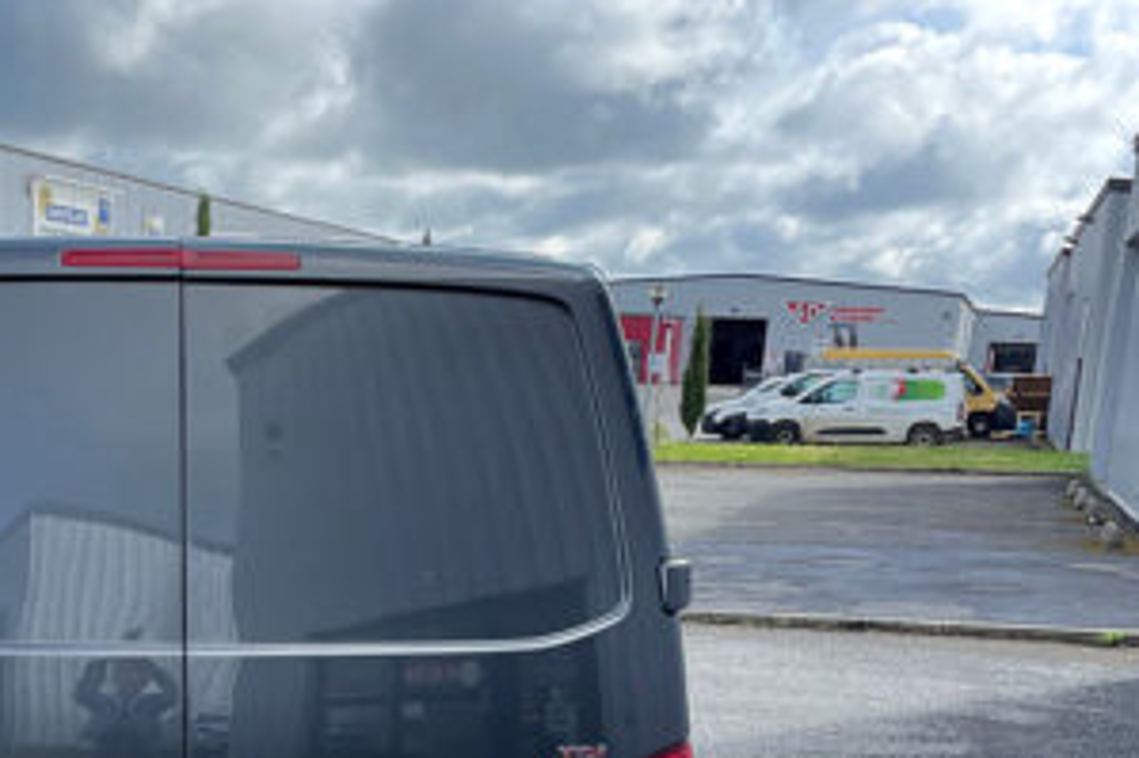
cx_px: 246
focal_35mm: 57
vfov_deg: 22.8
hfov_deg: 34.1
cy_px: 766
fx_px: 1802
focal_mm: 4.2
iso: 32
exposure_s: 1/2353
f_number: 1.6
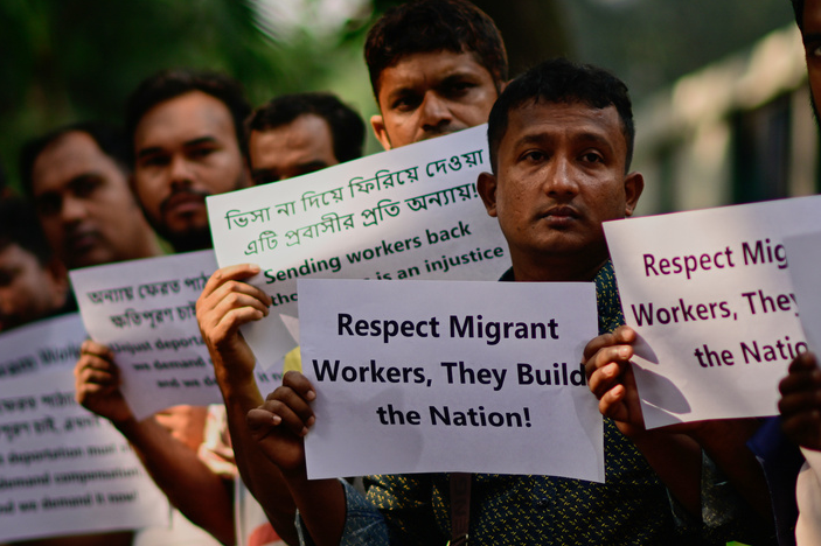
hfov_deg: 11.1
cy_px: 309
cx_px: 363
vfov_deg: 7.4
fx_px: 4217
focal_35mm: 185
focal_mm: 85
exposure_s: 1/2000
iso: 100
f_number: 1.4
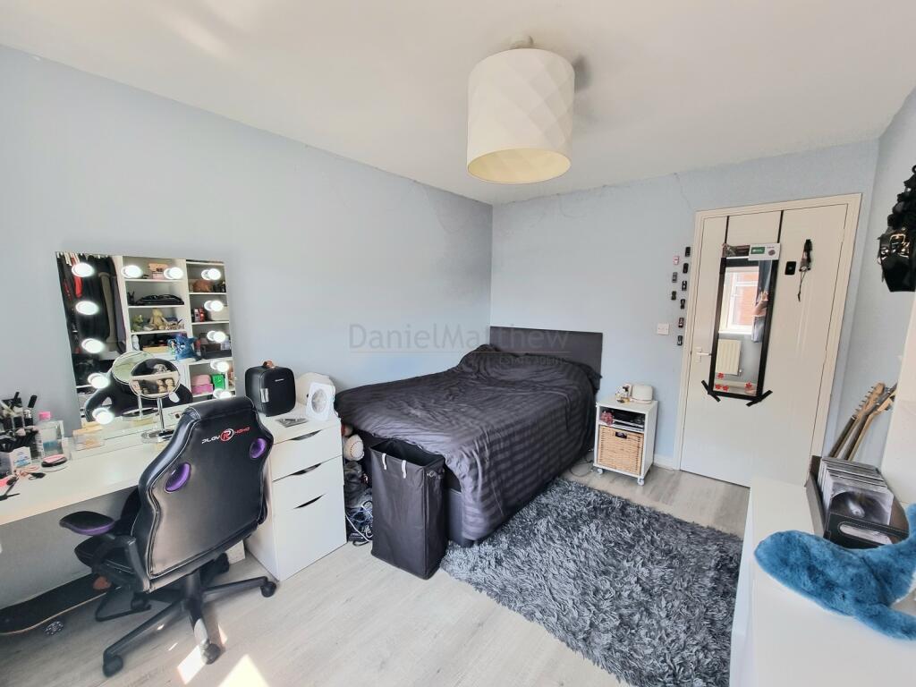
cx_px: 458
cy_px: 344
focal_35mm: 13
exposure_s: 1/72.5
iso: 64
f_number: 2.2
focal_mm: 2.2
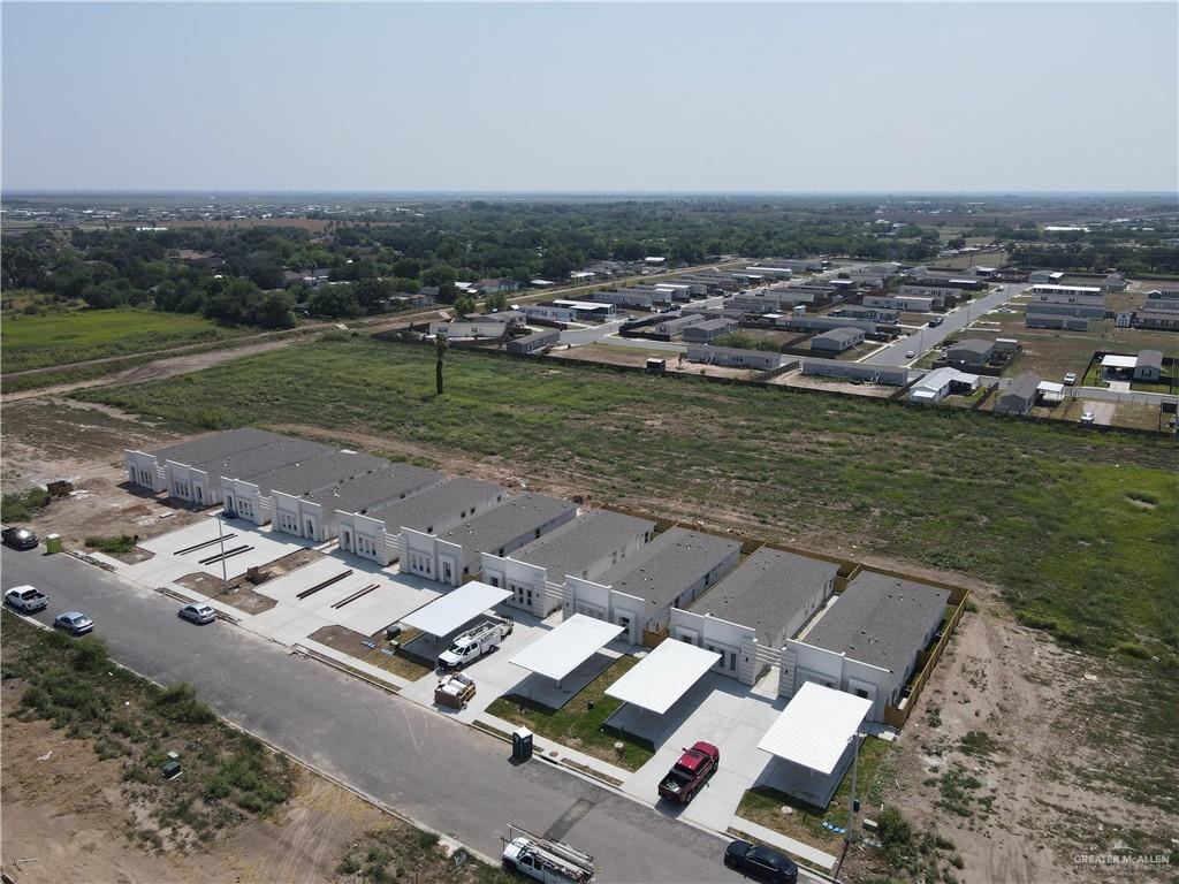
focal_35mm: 24
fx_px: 817
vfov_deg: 56.8
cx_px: 590
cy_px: 442
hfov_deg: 71.6
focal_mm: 4.5
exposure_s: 1/1000
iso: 100
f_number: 2.8
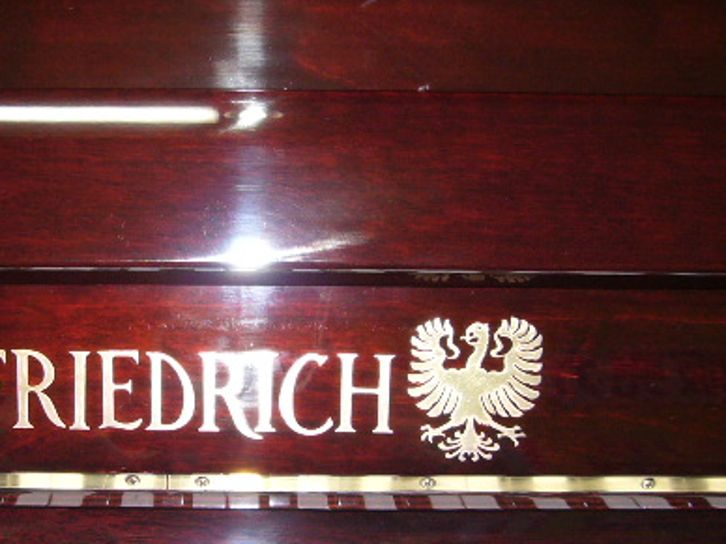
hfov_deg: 29.0
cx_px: 200
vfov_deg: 22.1
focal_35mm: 66
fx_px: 1384
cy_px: 394
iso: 100
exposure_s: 1/30
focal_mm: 4.7
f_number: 2.8
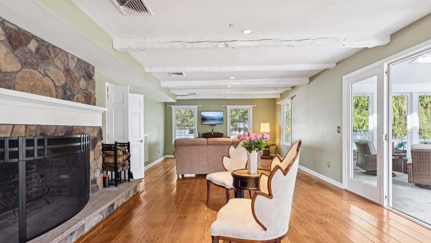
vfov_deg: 61.0
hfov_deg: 92.7
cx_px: 213
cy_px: 131
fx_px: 206
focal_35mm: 18
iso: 200
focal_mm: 17
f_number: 9
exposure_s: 1/4
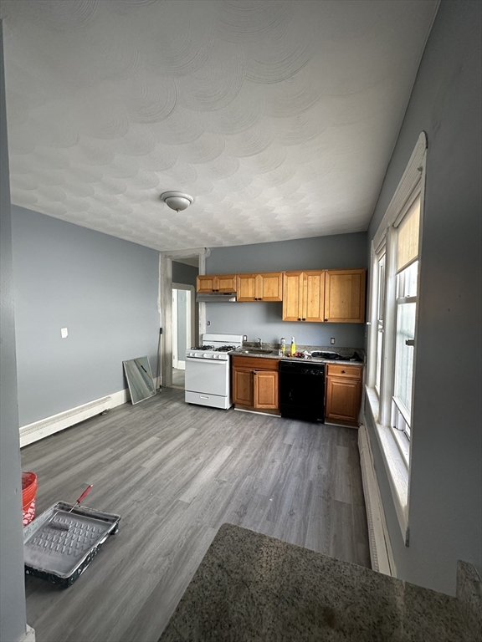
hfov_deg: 85.7
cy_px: 321
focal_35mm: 14
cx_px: 241
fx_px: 260
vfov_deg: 102.1
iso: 160
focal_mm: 2.22
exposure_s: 1/120
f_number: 2.2
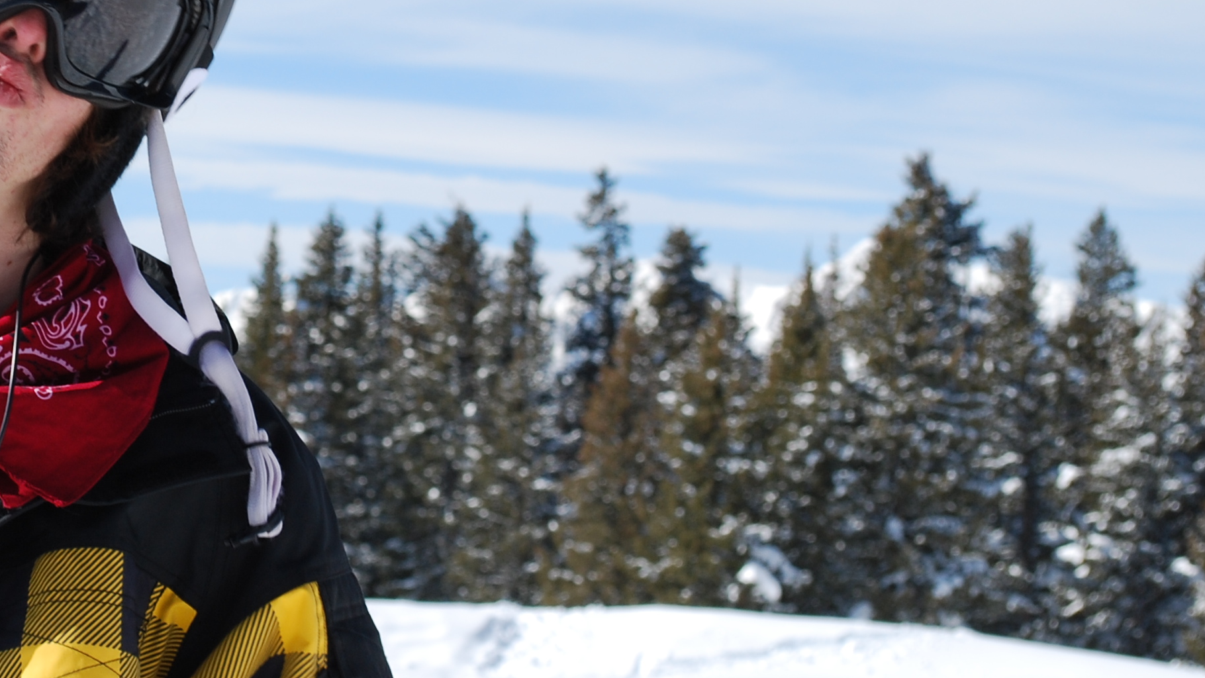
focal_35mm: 154
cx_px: 115
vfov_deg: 7.9
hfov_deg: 13.8
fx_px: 4921
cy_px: 70
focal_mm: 46
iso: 125
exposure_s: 1/250
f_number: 10
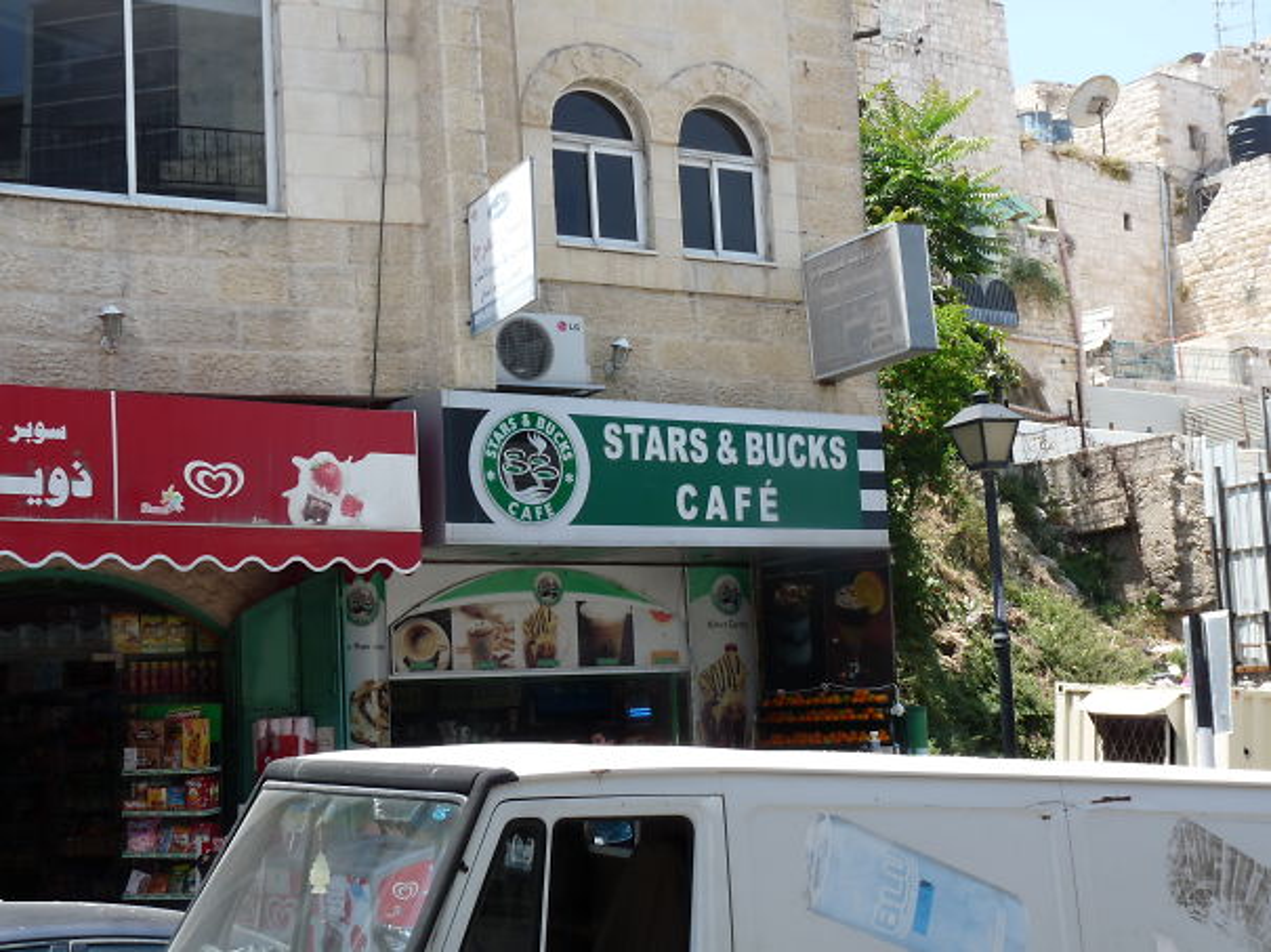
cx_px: 636
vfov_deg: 27.5
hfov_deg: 36.2
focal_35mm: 53
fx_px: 1945
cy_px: 476
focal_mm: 9.5
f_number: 4.5
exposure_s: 1/250
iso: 100
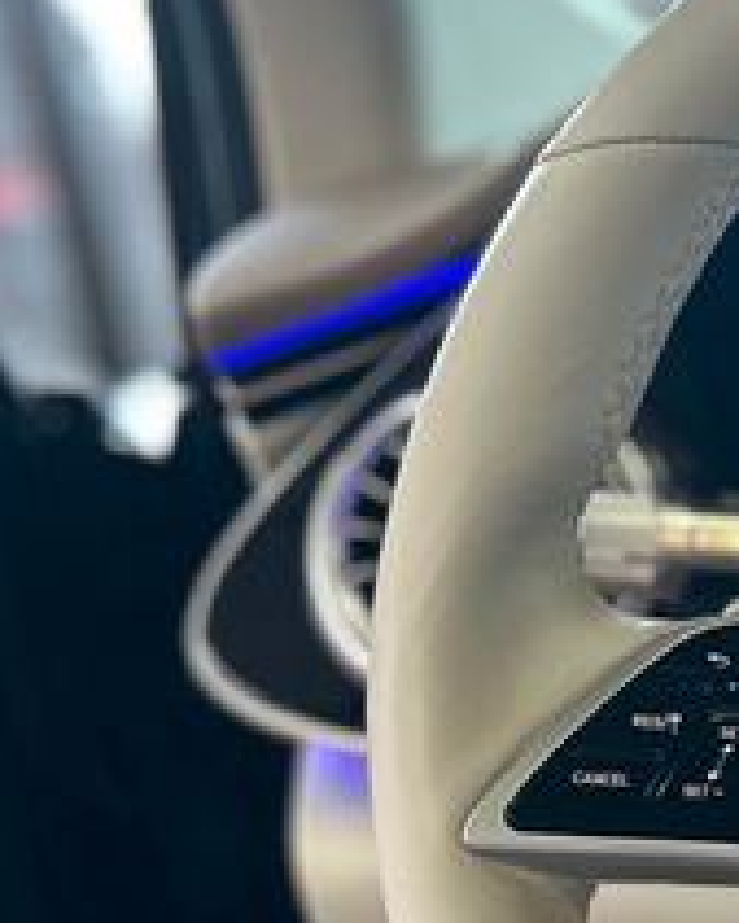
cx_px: 1286
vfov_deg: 24.4
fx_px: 2104
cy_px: 726
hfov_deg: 16.9
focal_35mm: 77
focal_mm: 5.7
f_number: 1.5
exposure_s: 1/60
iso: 160
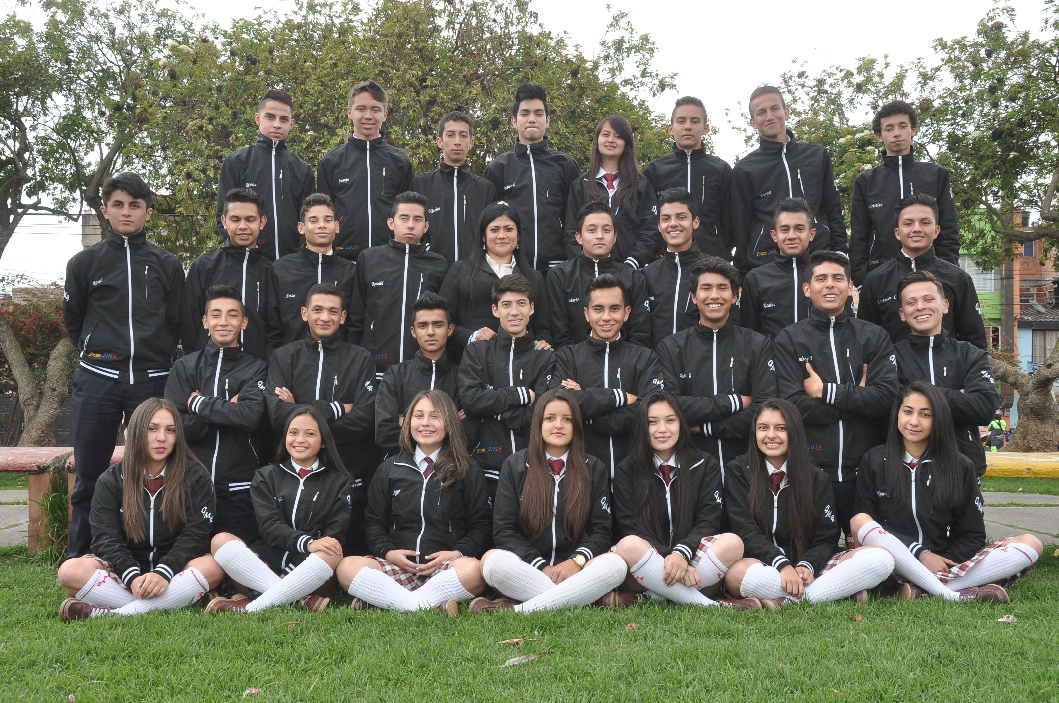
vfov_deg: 34.1
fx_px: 1146
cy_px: 352
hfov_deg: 49.6
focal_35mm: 39
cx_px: 530
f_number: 13
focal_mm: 26
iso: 400
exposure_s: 1/100
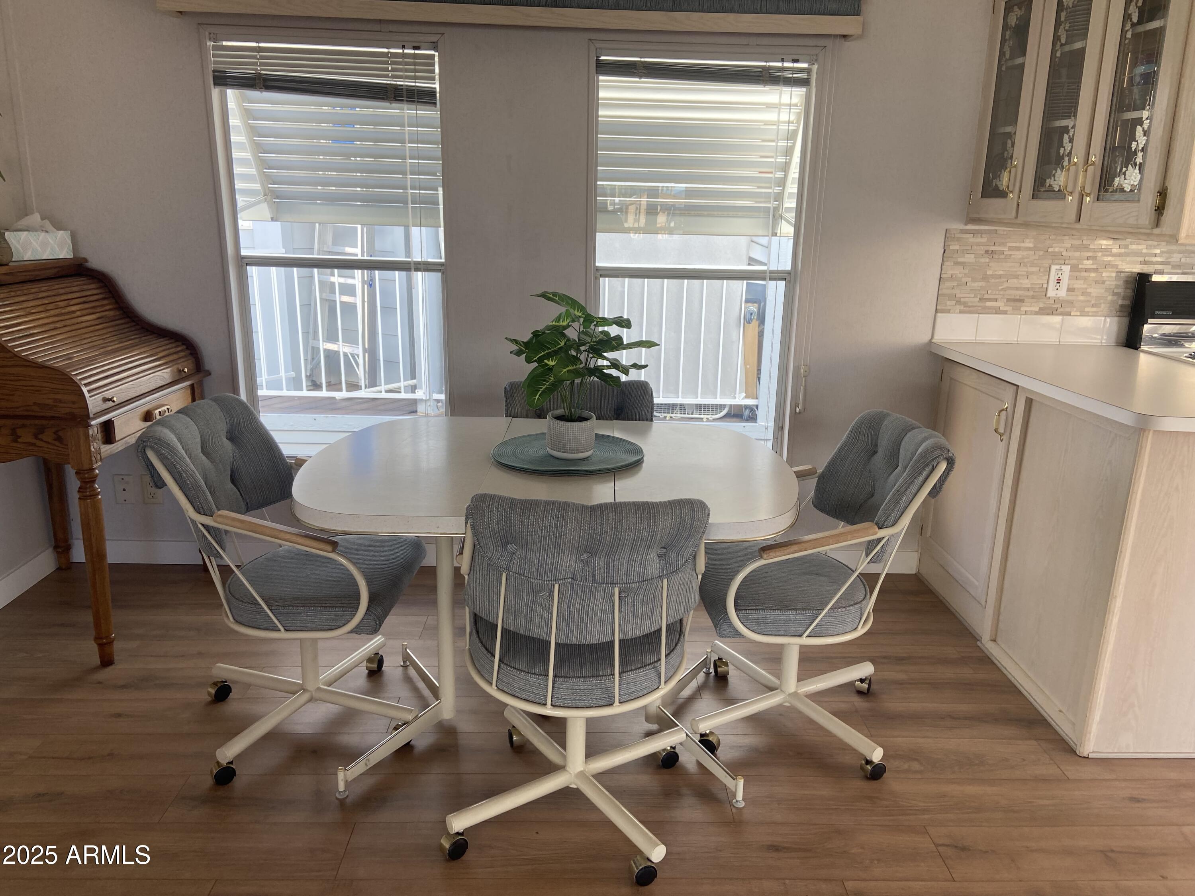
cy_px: 448
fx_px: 898
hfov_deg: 67.3
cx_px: 598
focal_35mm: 26
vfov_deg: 53.1
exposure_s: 1/122
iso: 40
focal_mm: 4.25
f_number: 1.8
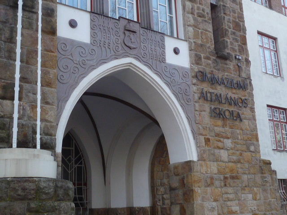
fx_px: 390
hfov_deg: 40.4
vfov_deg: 30.9
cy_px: 108
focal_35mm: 47
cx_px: 144
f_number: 4
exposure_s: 1/250
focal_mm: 4.8
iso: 200
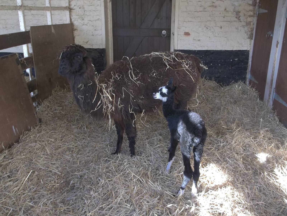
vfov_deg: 42.9
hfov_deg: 55.4
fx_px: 274
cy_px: 108
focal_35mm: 33
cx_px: 144
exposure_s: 1/40
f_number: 3.3
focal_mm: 5.9
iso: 80
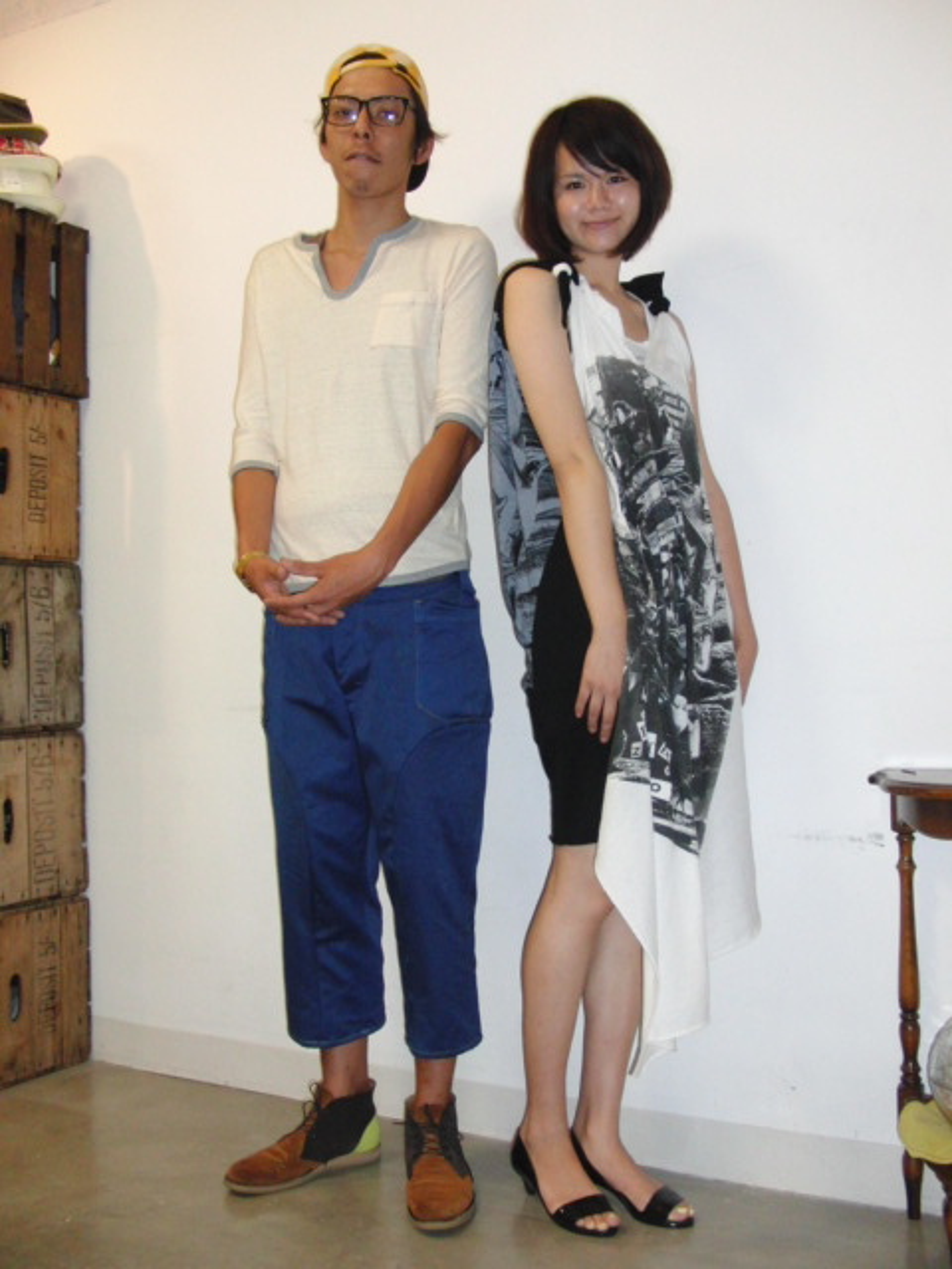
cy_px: 634
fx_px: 1357
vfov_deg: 50.1
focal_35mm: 37
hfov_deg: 38.7
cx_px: 476
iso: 400
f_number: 3.6
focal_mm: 6.42
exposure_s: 1/60
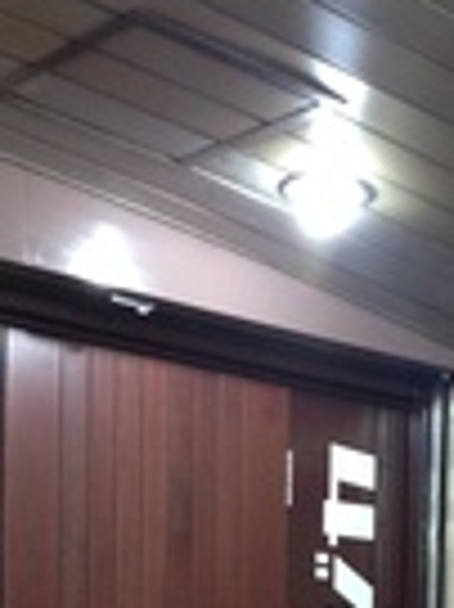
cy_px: 838
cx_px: 175
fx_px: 1716
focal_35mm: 98
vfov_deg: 18.4
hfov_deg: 15.1
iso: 200
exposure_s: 1/20
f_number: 2.4
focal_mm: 4.12
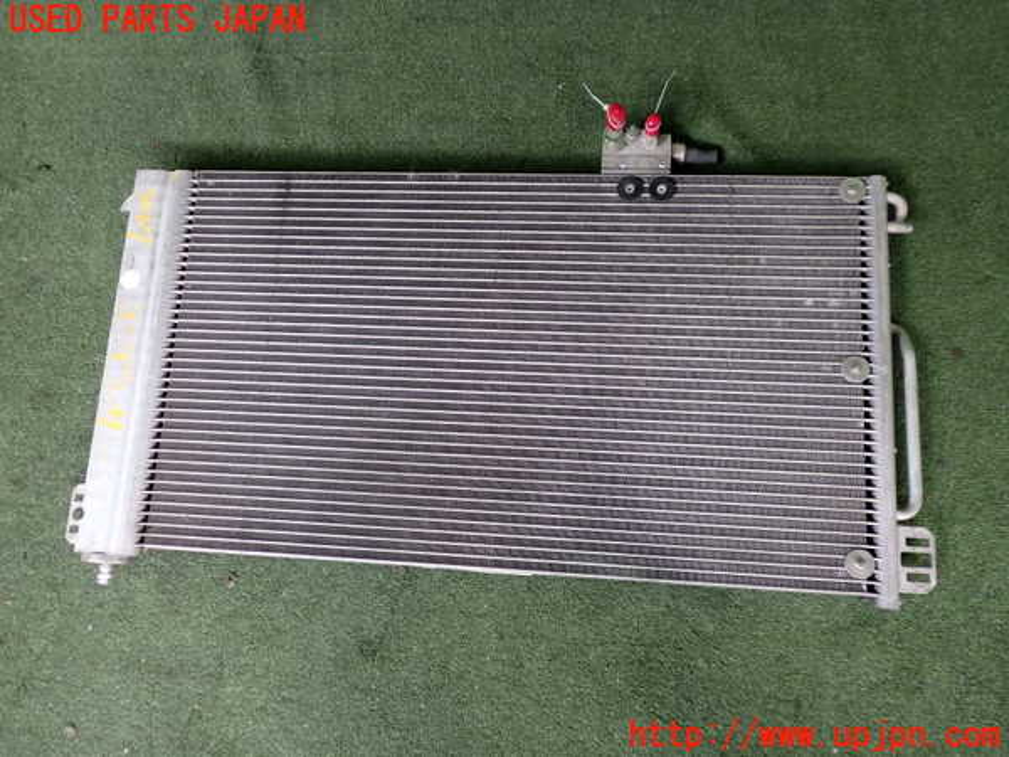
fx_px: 874
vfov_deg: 46.8
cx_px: 504
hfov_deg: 60.0
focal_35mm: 30
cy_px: 378
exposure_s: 1/60
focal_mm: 5.4
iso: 200
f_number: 2.3
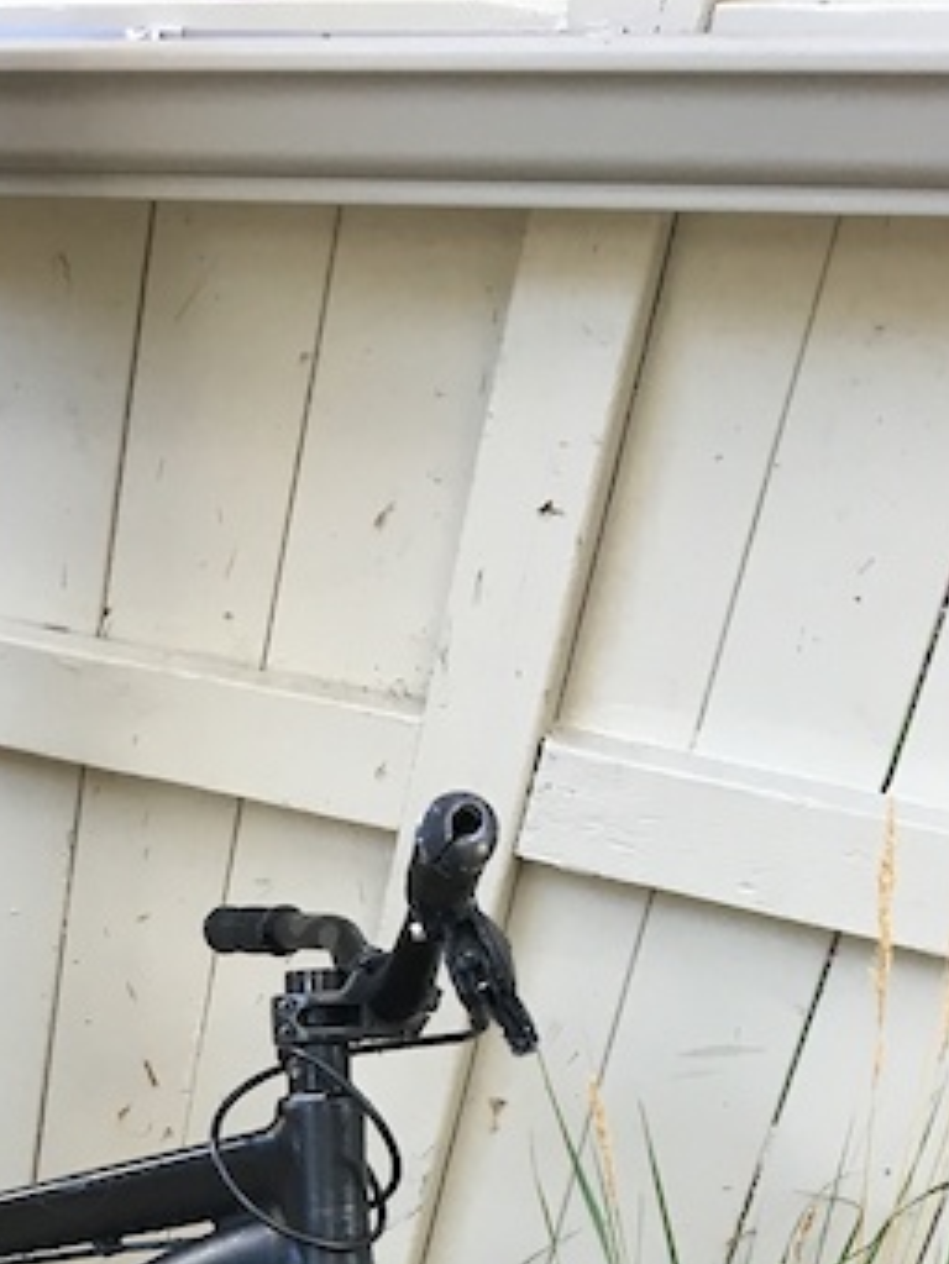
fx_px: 2484
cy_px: 1442
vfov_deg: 26.0
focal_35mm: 68
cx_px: -63
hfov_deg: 20.7
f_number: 2.2
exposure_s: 1/30
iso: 64
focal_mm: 4.15
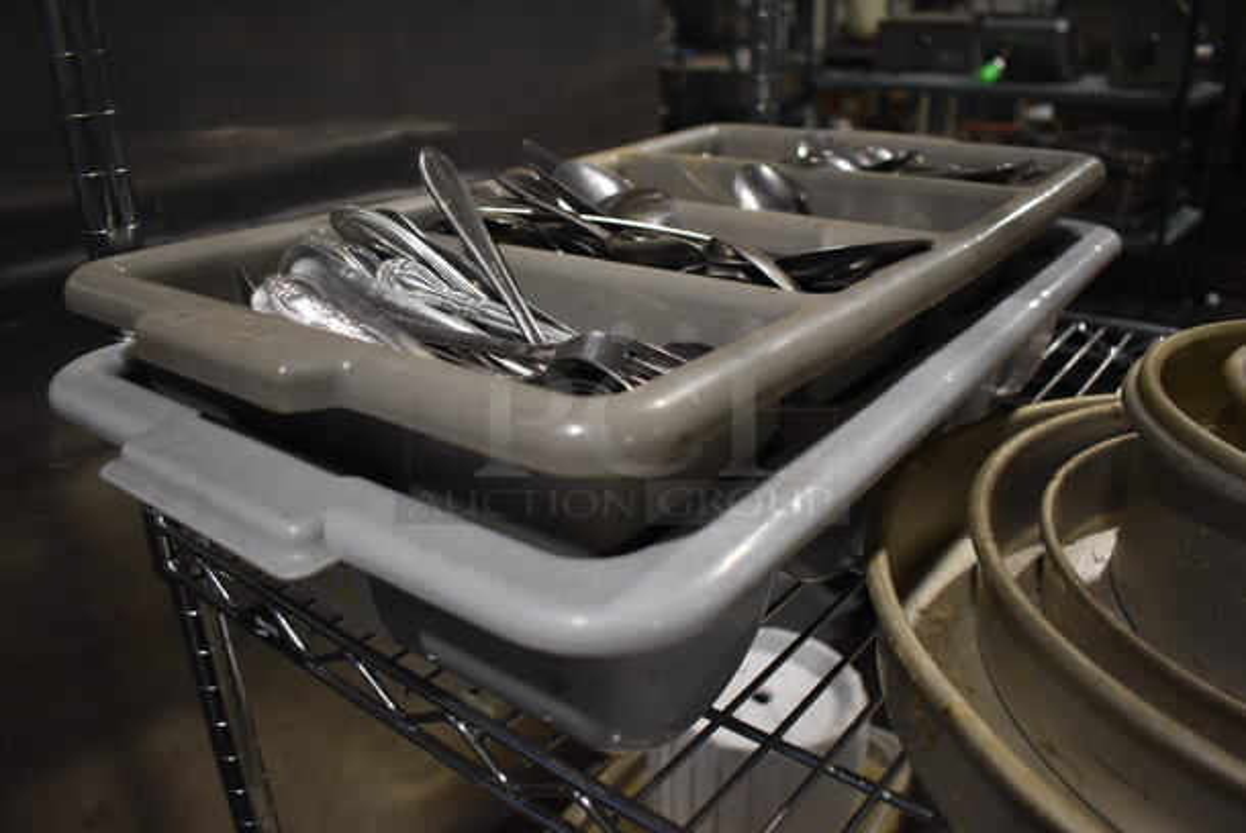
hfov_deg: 67.3
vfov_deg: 48.0
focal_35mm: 27
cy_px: 416
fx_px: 935
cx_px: 623
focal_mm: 18
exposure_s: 1/125
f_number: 3.5
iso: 900
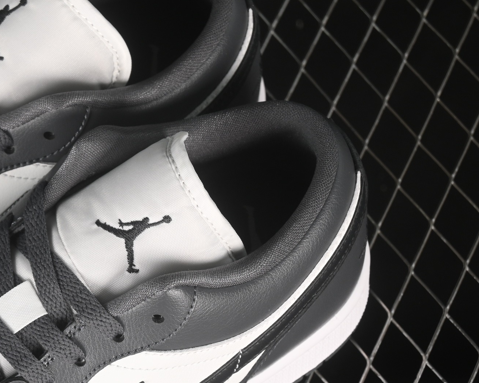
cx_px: 1
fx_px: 2112
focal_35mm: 149
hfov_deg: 12.8
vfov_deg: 10.4
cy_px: 270
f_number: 6.3
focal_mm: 50
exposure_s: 1/60
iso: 160
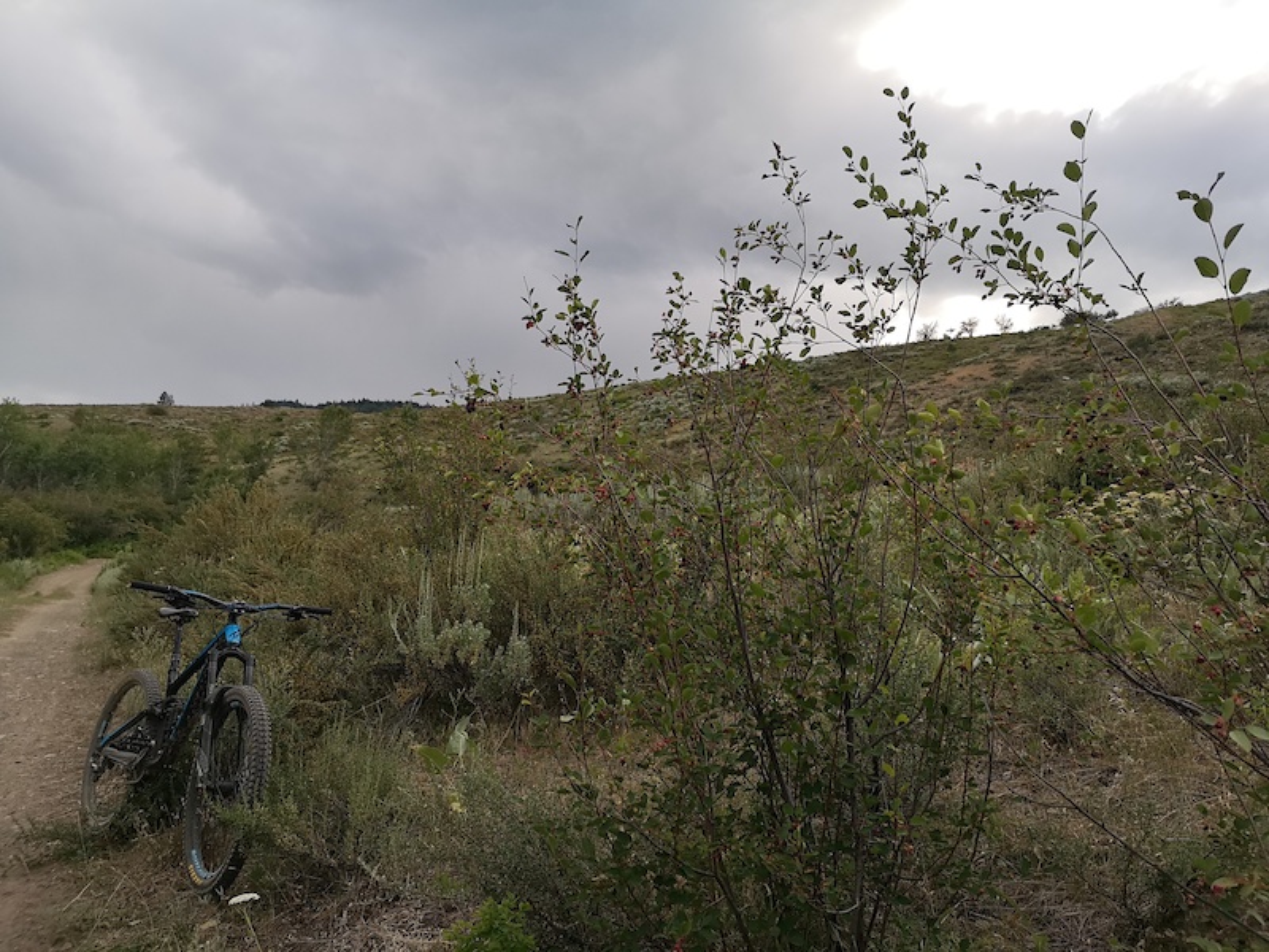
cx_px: 634
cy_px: 476
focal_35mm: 27
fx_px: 990
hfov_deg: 65.3
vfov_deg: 51.4
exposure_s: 1/1403
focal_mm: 3.95
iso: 50
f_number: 1.8
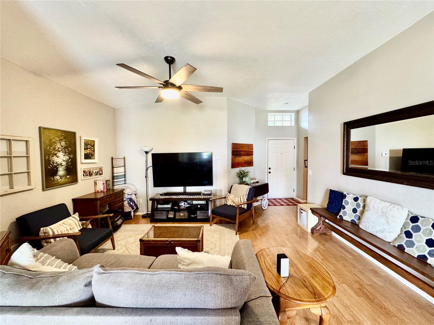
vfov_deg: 85.7
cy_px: 162
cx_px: 217
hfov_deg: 102.1
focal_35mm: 14
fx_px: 176
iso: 500
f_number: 2.2
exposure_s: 1/60
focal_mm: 2.22
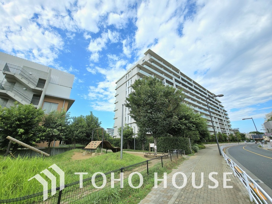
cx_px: 136
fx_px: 102
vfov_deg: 89.9
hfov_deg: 106.2
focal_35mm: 13
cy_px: 102
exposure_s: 1/667
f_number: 1.9
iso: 20
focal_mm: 2.2
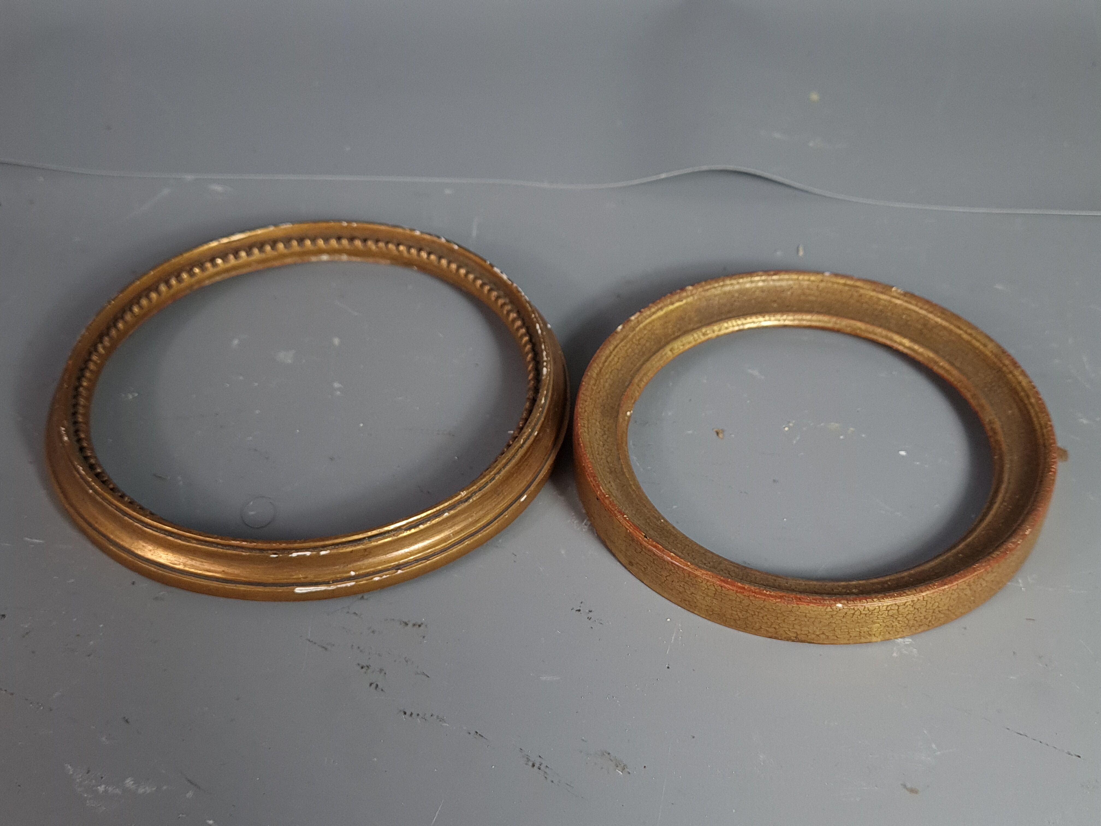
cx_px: 550
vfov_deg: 53.1
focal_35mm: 26
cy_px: 413
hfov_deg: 67.3
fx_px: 827
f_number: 1.8
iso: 100
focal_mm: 5.4
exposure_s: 1/100
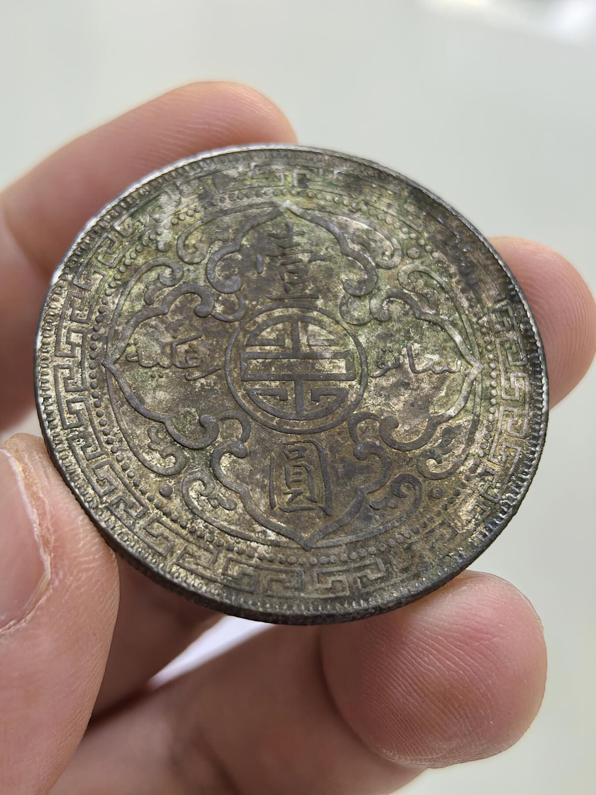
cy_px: 398
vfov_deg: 35.5
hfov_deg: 27.0
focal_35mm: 54
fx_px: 1240
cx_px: 298
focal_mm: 6.98
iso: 400
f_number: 2
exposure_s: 1/33.3
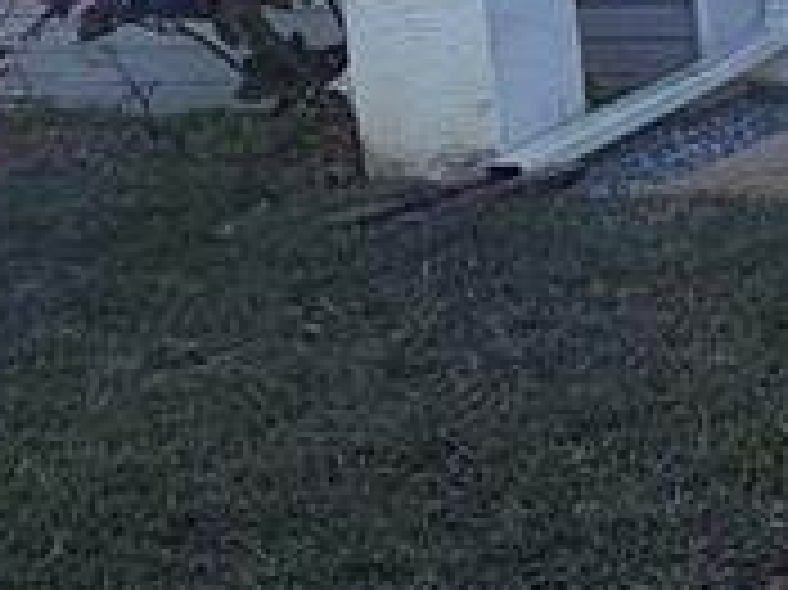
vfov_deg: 17.7
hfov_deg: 16.0
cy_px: 81
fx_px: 1865
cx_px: 1738
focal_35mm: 82
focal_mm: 2.22
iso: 40
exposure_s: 1/510
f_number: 2.2
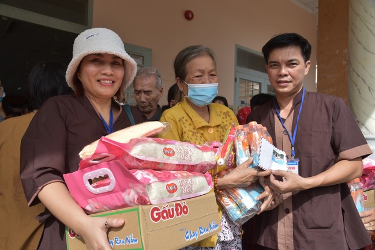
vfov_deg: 43.6
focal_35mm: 30
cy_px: 125
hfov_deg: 61.9
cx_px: 188
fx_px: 313
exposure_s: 1/320
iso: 200
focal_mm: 30
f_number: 9
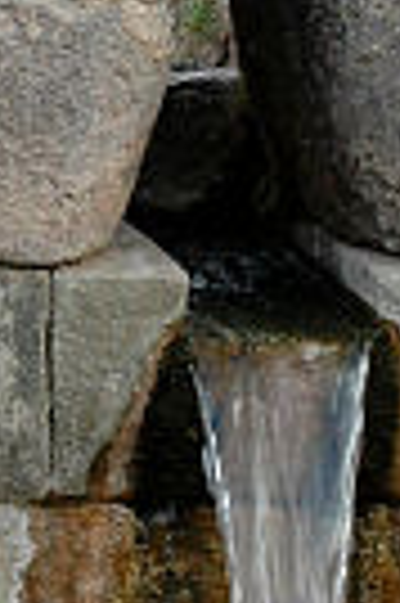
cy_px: 130
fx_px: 4071
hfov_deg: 5.6
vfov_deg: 8.4
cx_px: -164
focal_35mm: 244
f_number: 5
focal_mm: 31
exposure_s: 1/100
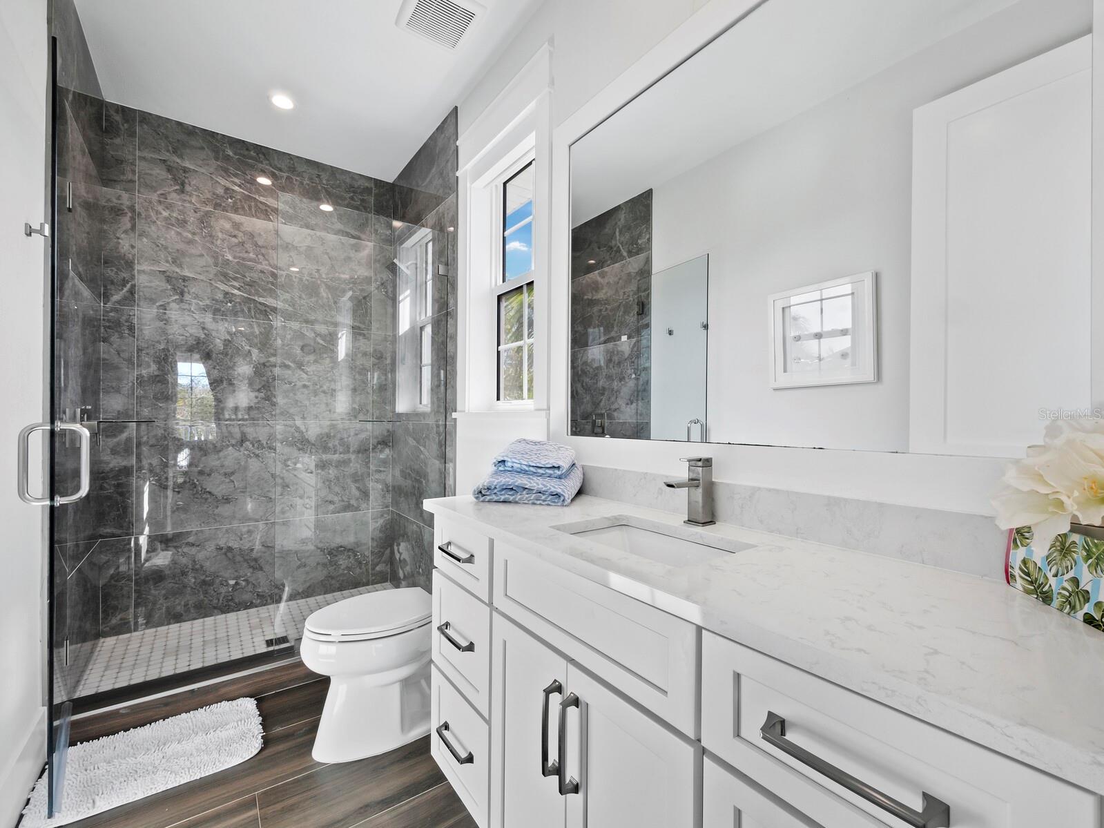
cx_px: 552
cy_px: 414
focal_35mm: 14
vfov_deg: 85.7
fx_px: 446
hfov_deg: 102.1
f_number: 11
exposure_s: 1/6
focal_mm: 7
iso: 400
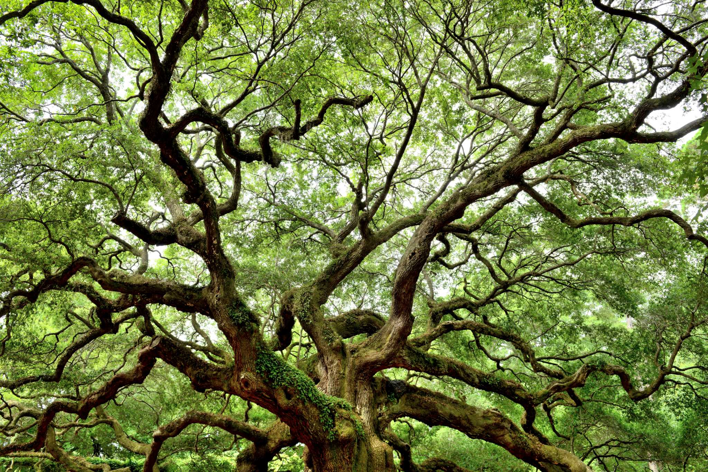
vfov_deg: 47.9
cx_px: 354
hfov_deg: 67.4
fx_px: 531
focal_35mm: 27
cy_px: 236
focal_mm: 27
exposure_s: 1/15
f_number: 8
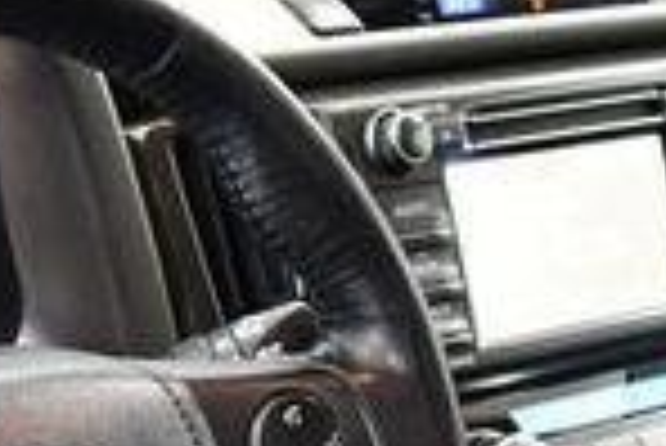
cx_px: 76
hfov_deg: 13.1
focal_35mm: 156
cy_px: 572
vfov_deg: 8.7
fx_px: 2889
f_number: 3.5
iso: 3200
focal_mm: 18
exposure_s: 1/80
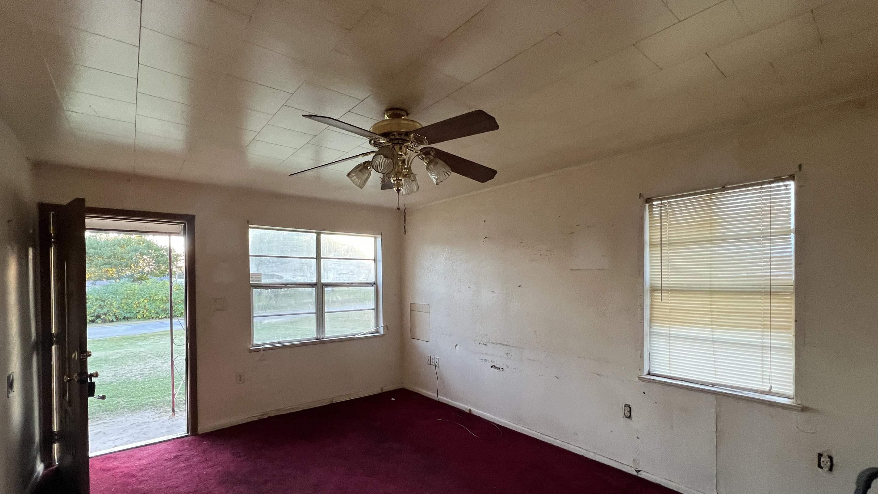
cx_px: 423
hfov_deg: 102.9
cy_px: 285
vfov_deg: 70.1
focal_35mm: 15
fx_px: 349
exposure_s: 1/68
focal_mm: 1.57
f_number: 1.8
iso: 250
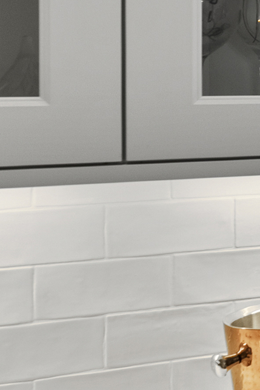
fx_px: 931
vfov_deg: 23.3
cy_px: 78
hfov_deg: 10.0
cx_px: 854
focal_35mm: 86
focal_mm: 18
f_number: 7.1
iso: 320
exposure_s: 1/10
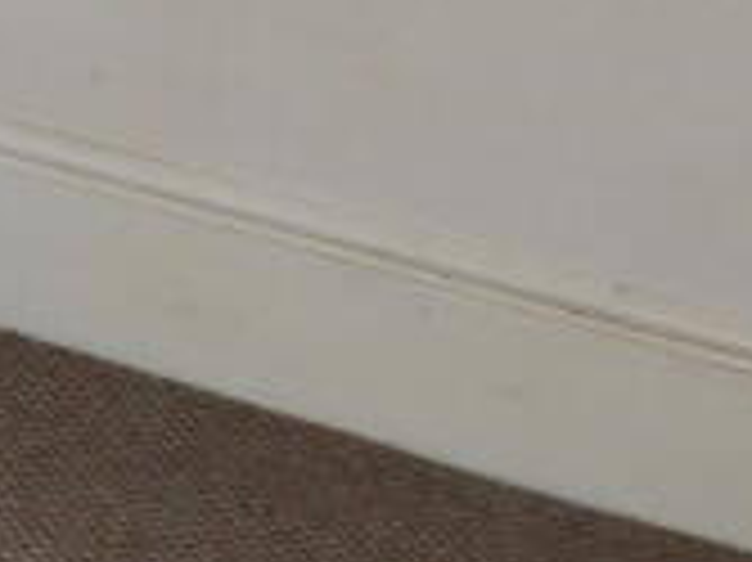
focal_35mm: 147
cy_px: -486
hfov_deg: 11.0
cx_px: -1135
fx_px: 3191
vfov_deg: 9.5
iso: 200
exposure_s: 1/15
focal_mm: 4.3
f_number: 4.1
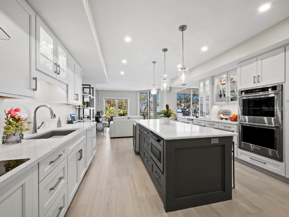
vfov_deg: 85.7
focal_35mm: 14
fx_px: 117
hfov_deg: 102.1
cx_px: 144
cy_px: 108
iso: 400
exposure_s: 1/4
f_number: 11
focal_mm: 7
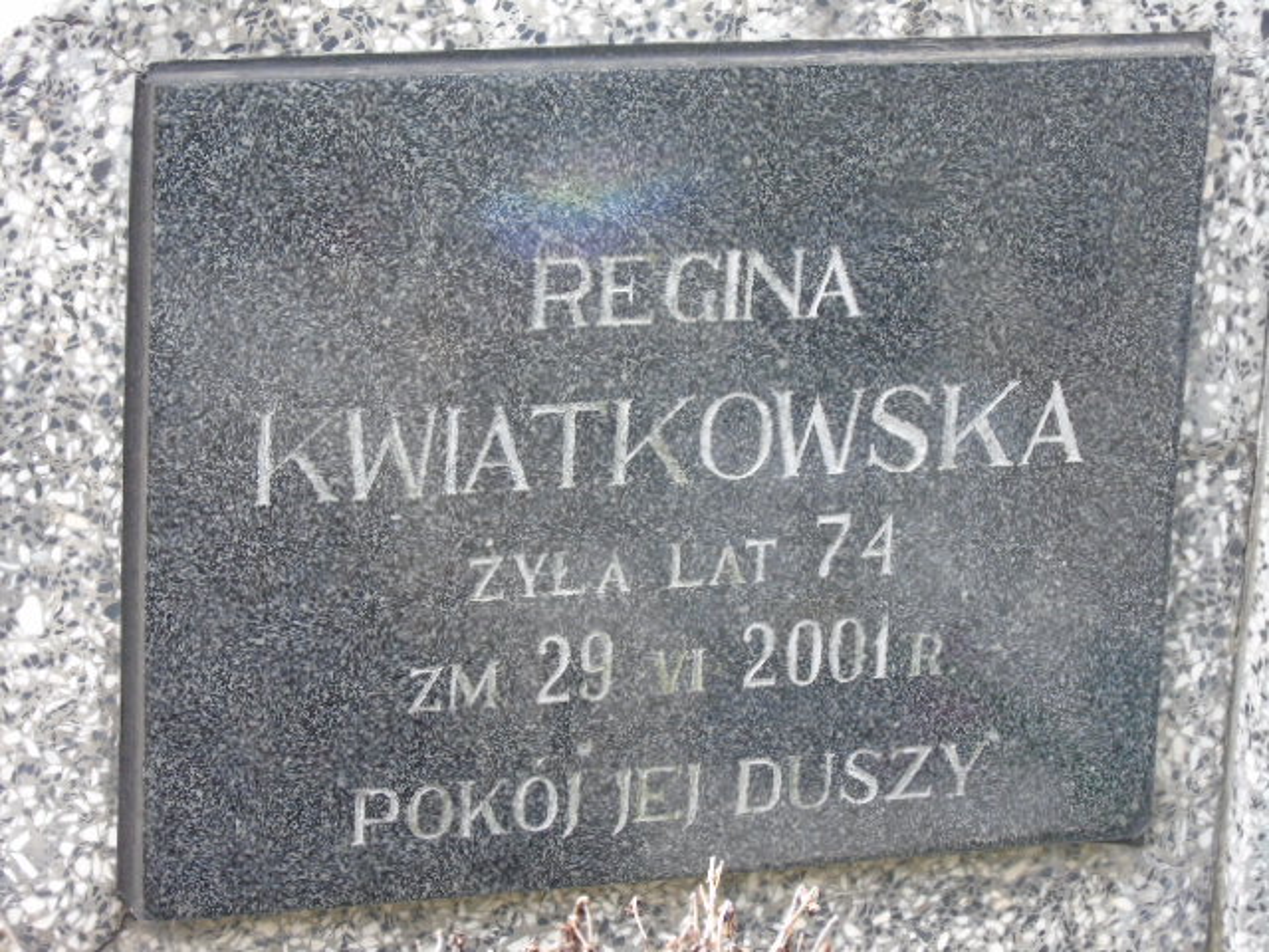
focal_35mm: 142
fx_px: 5206
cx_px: 634
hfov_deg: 13.9
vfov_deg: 10.4
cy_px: 476
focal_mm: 25
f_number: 4.7
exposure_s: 1/125
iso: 400
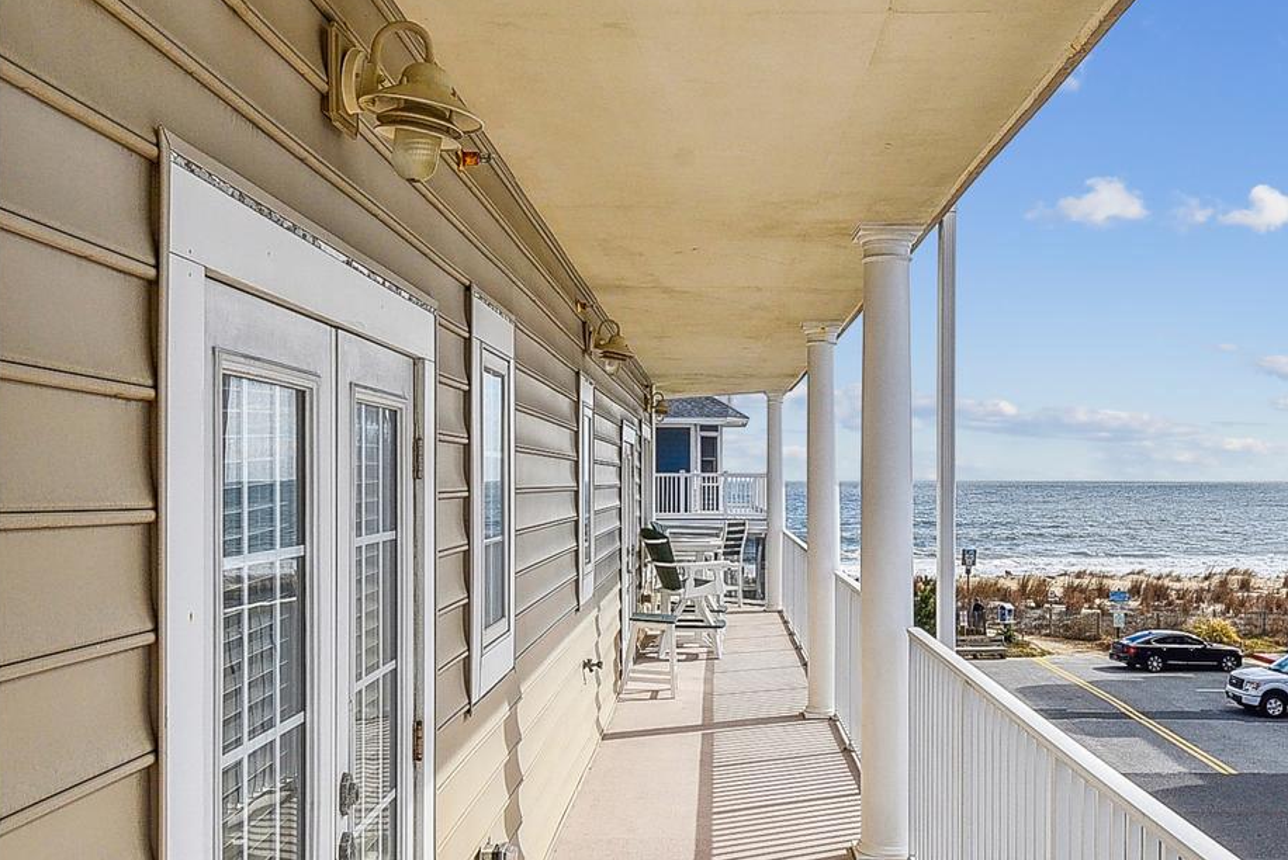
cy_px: 495
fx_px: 1360
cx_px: 704
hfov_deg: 50.6
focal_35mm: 38
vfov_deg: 35.0
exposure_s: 1/400
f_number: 10
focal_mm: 17
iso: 200
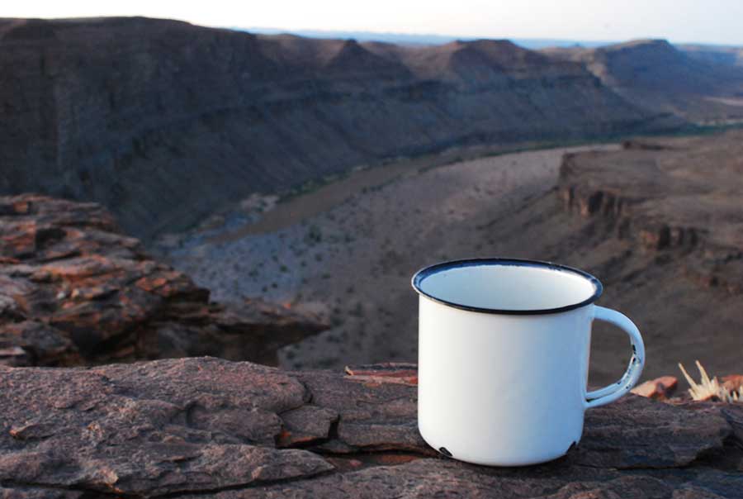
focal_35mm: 52
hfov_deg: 37.8
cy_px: 250
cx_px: 372
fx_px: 1086
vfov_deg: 25.9
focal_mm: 35
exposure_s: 1.6
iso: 800
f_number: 11
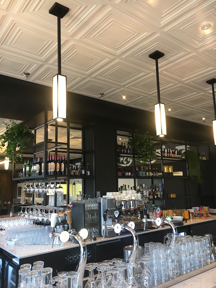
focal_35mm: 29
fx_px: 241
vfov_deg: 61.7
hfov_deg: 48.2
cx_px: 108
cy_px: 144
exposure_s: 1/33
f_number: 2.2
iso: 125
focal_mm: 4.15
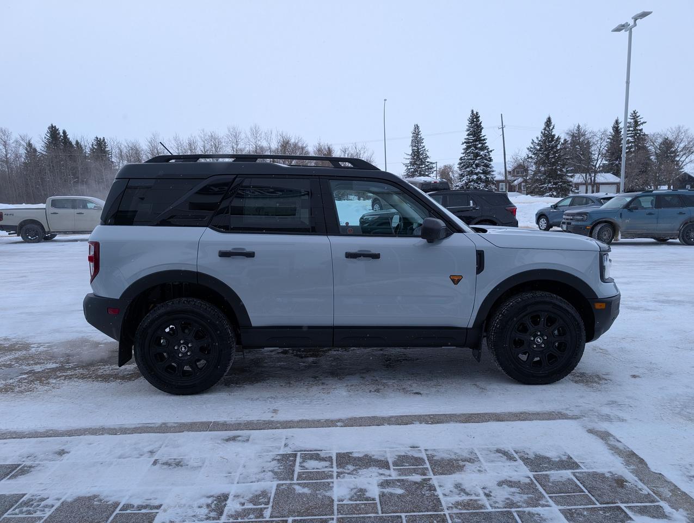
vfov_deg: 56.9
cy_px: 262
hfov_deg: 71.5
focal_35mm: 24
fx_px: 482
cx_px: 347
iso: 22
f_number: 1.68
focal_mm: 6.9
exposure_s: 1/940
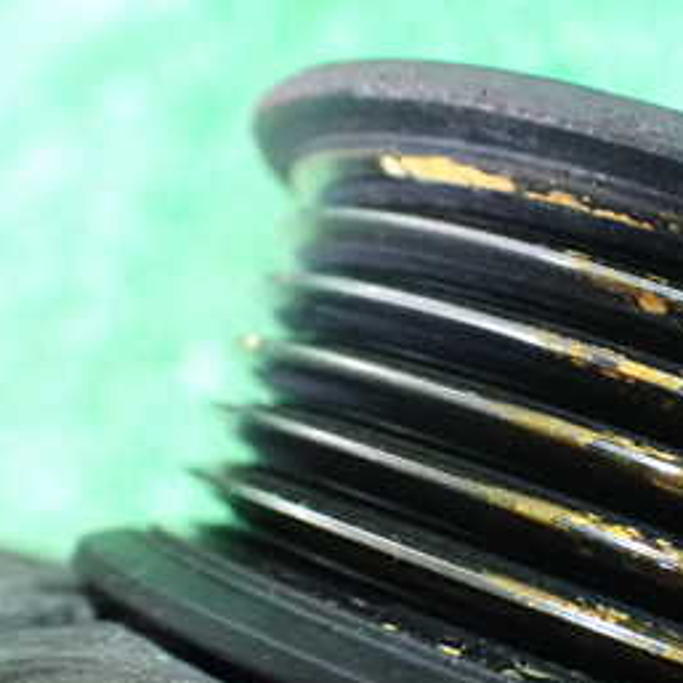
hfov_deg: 26.6
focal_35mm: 62
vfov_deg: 27.5
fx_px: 1384
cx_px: 646
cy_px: 470
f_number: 2.3
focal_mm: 5.4
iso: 1600
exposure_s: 1/25
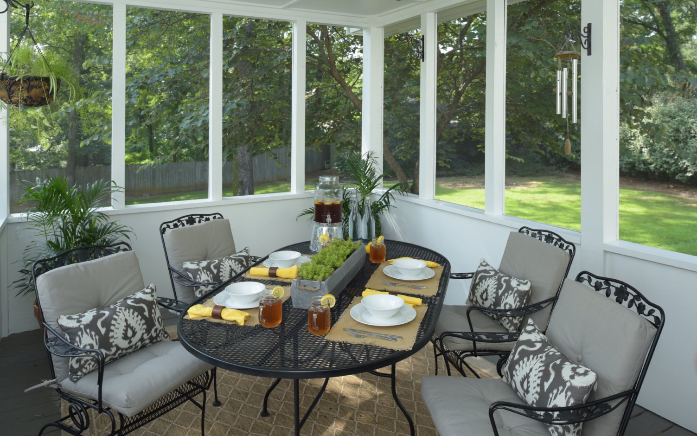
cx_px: 345
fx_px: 475
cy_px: 233
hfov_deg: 72.5
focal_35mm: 25
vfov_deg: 49.3
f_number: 6.7
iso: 200
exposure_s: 1/60
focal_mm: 24
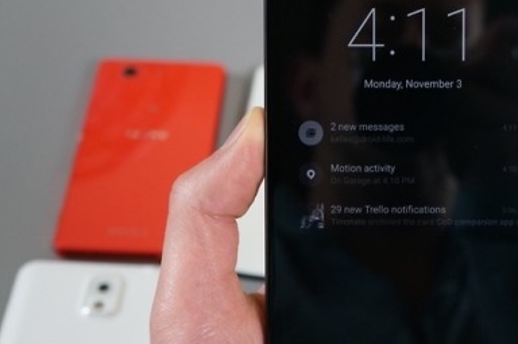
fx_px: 1293
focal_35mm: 90
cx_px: 394
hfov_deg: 22.4
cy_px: 183
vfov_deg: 15.1
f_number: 4.5
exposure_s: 1/60
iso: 640
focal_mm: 30
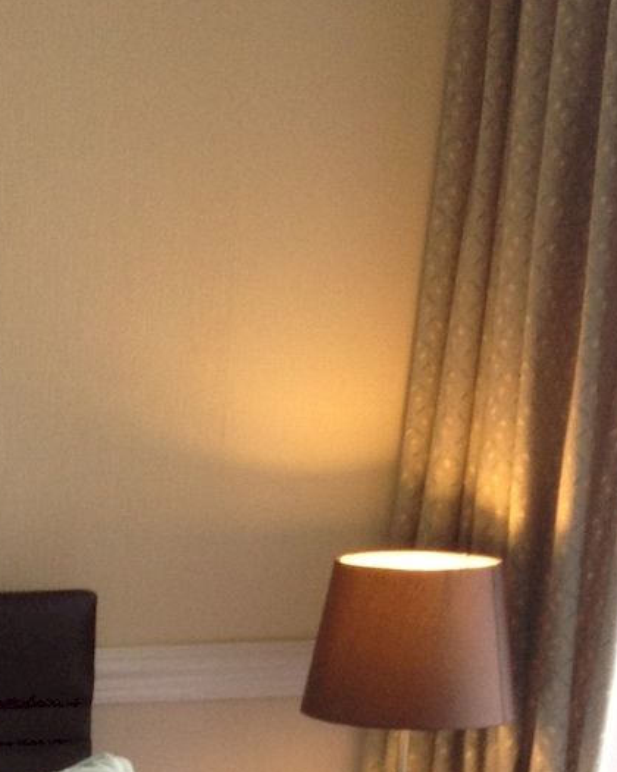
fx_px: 2971
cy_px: 1038
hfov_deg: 11.3
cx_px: -354
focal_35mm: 130
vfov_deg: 14.2
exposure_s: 1/60
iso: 80
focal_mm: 4.28
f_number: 2.4
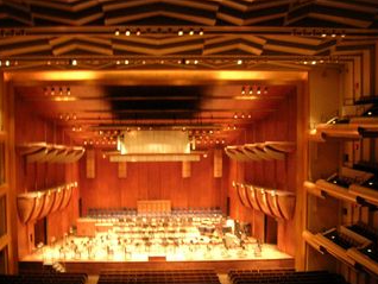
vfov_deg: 32.9
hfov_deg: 42.8
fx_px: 481
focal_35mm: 44
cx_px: 156
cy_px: 157
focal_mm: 5.4
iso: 200
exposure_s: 1/3.7
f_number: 2.8
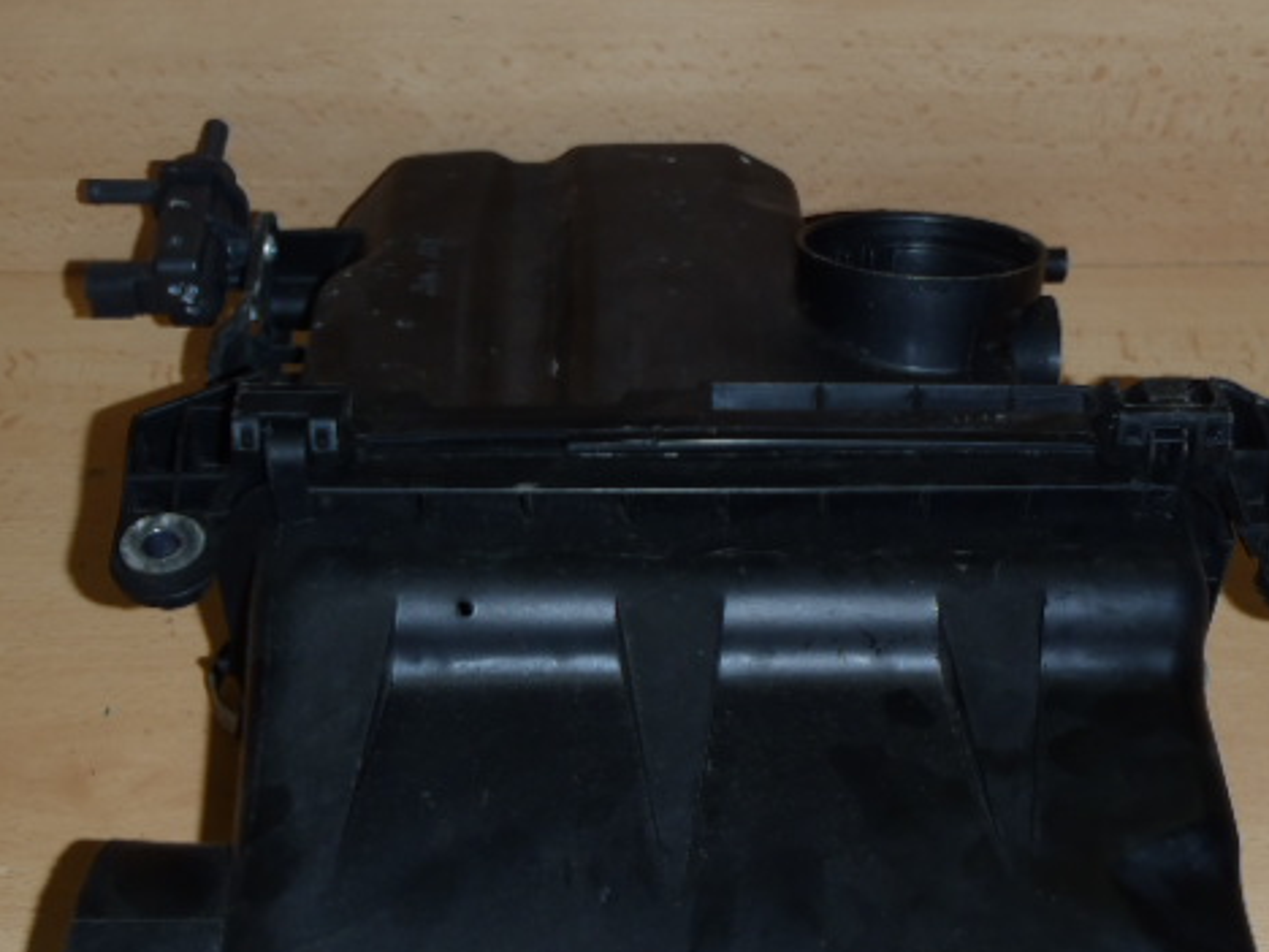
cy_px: 624
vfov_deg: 27.9
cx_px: 643
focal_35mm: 52
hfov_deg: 36.8
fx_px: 1906
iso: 100
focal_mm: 6.83
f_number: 4.6
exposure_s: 1/40
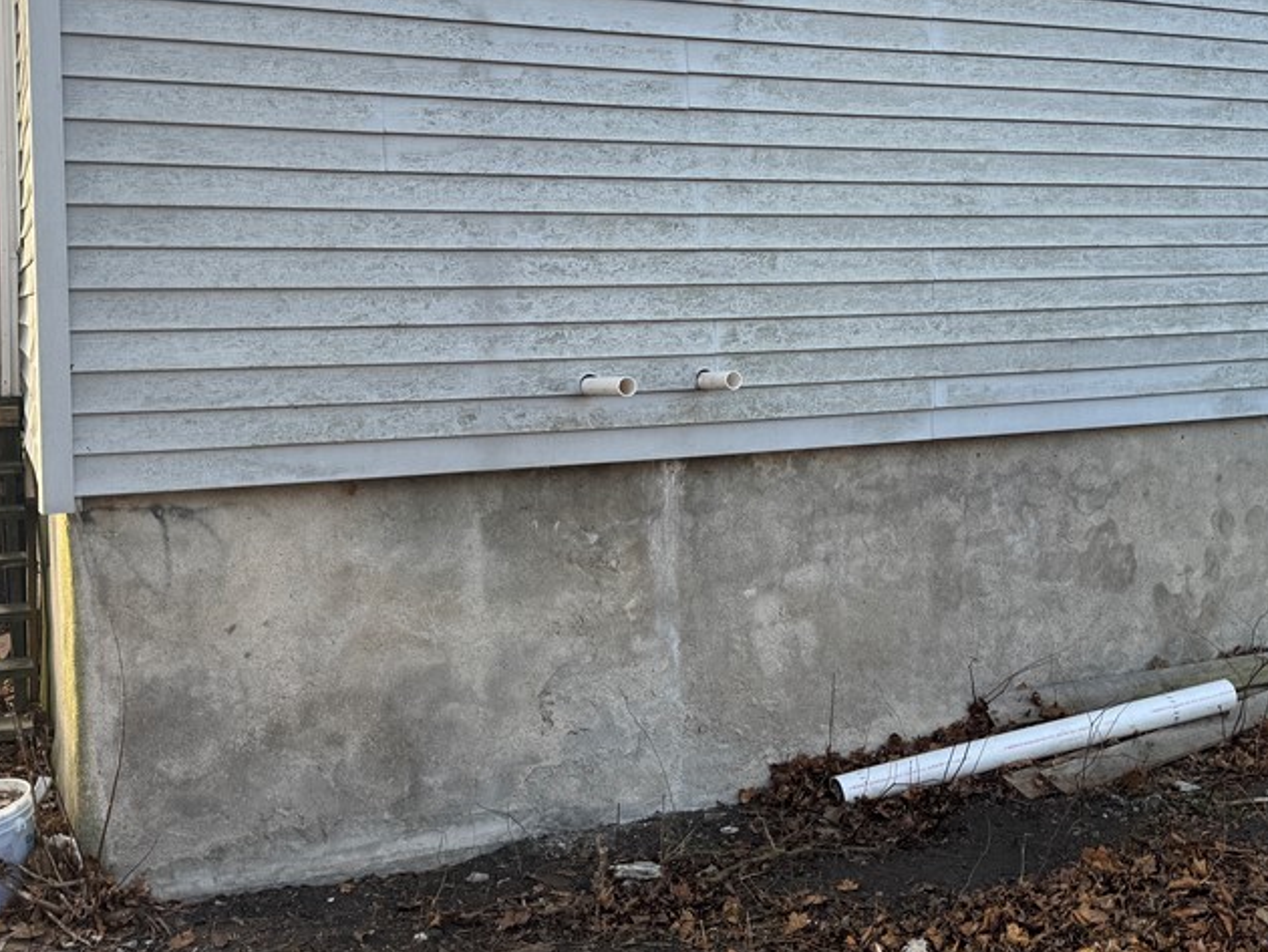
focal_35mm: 39
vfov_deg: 36.7
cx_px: 686
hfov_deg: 47.8
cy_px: 380
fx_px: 1429
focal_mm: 6.76
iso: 80
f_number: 1.78
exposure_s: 1/503
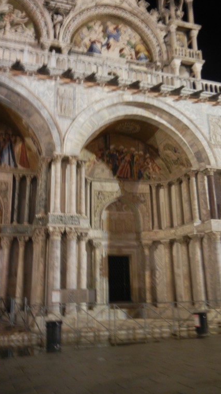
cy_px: 197
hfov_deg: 35.6
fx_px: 344
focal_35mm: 33
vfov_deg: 59.5
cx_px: 108
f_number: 3.5
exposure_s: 1
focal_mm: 5.4
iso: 360
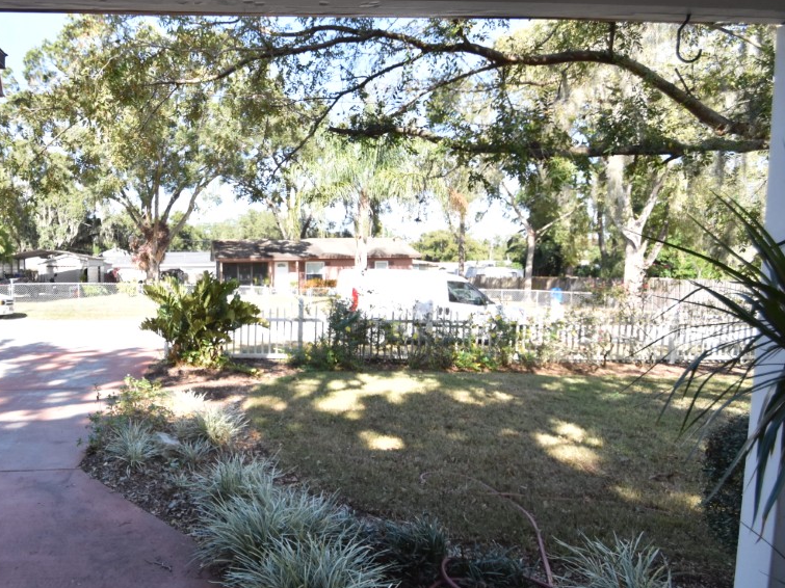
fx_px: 499
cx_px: 236
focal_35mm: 22
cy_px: 311
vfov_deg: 61.0
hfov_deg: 73.1
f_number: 3.5
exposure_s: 1/1500
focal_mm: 10
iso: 800
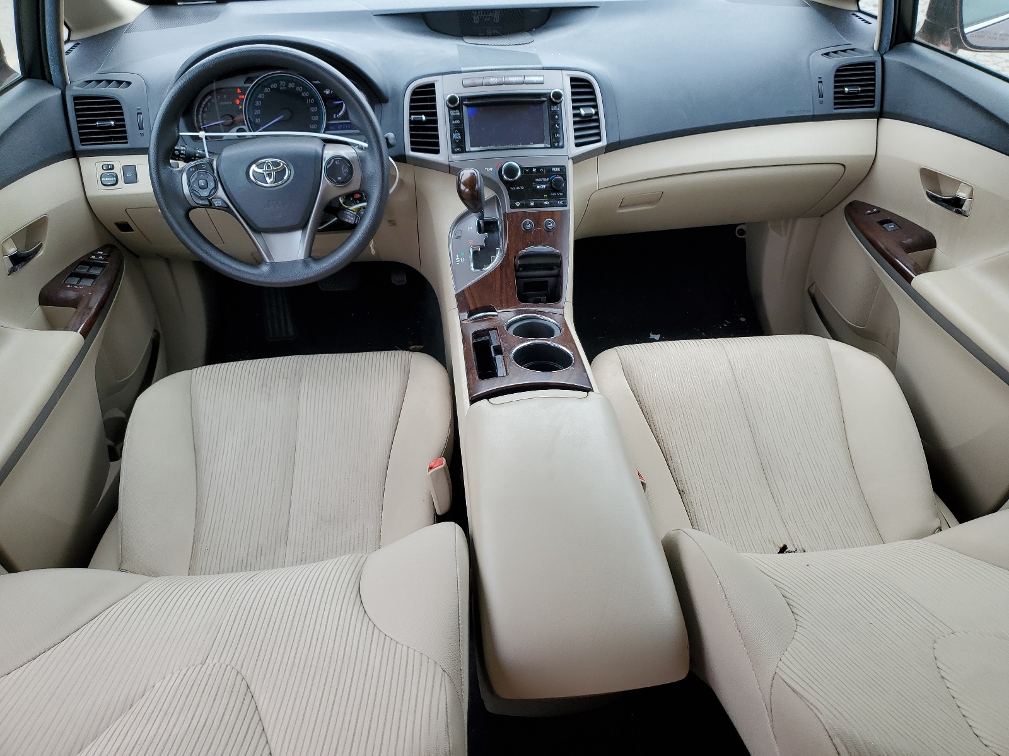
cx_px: 504
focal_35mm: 26
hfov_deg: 67.3
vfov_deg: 53.1
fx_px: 758
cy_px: 378
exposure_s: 1/270
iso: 50
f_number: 1.5
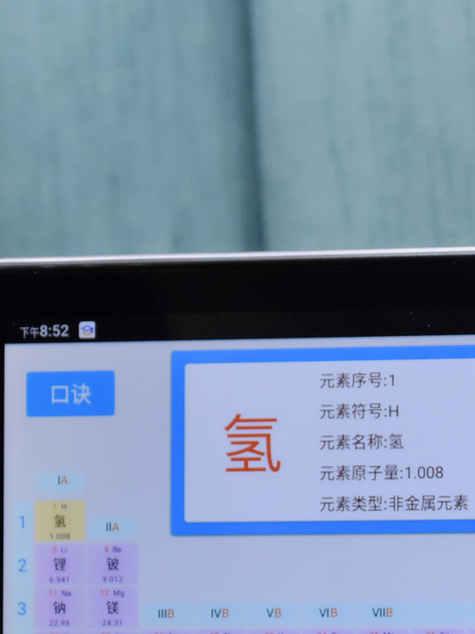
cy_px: 549
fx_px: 2670
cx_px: 484
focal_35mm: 146
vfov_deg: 13.4
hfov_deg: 10.1
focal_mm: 38
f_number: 6.3
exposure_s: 1/160
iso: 800
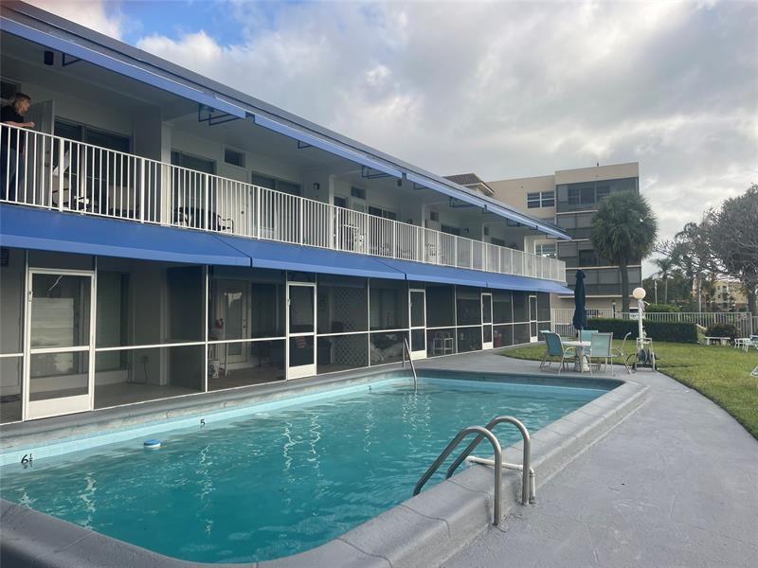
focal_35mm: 25
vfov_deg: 54.9
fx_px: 547
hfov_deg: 69.4
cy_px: 284
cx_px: 379
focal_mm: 5.1
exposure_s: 1/1912
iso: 32
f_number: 1.6
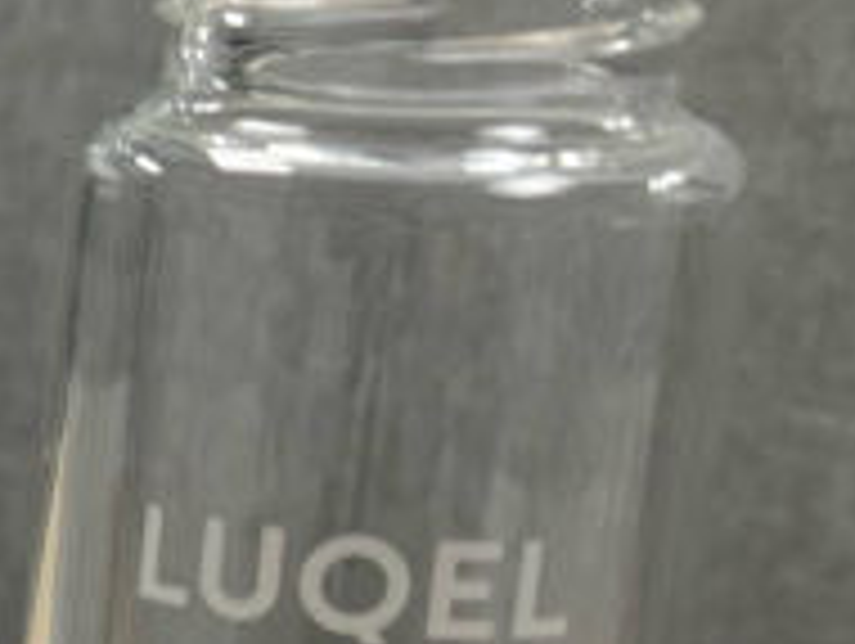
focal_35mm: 101
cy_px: 725
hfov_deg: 16.1
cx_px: -729
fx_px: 2498
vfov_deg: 14.3
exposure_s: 1/121
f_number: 1.78
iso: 64
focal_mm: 6.86
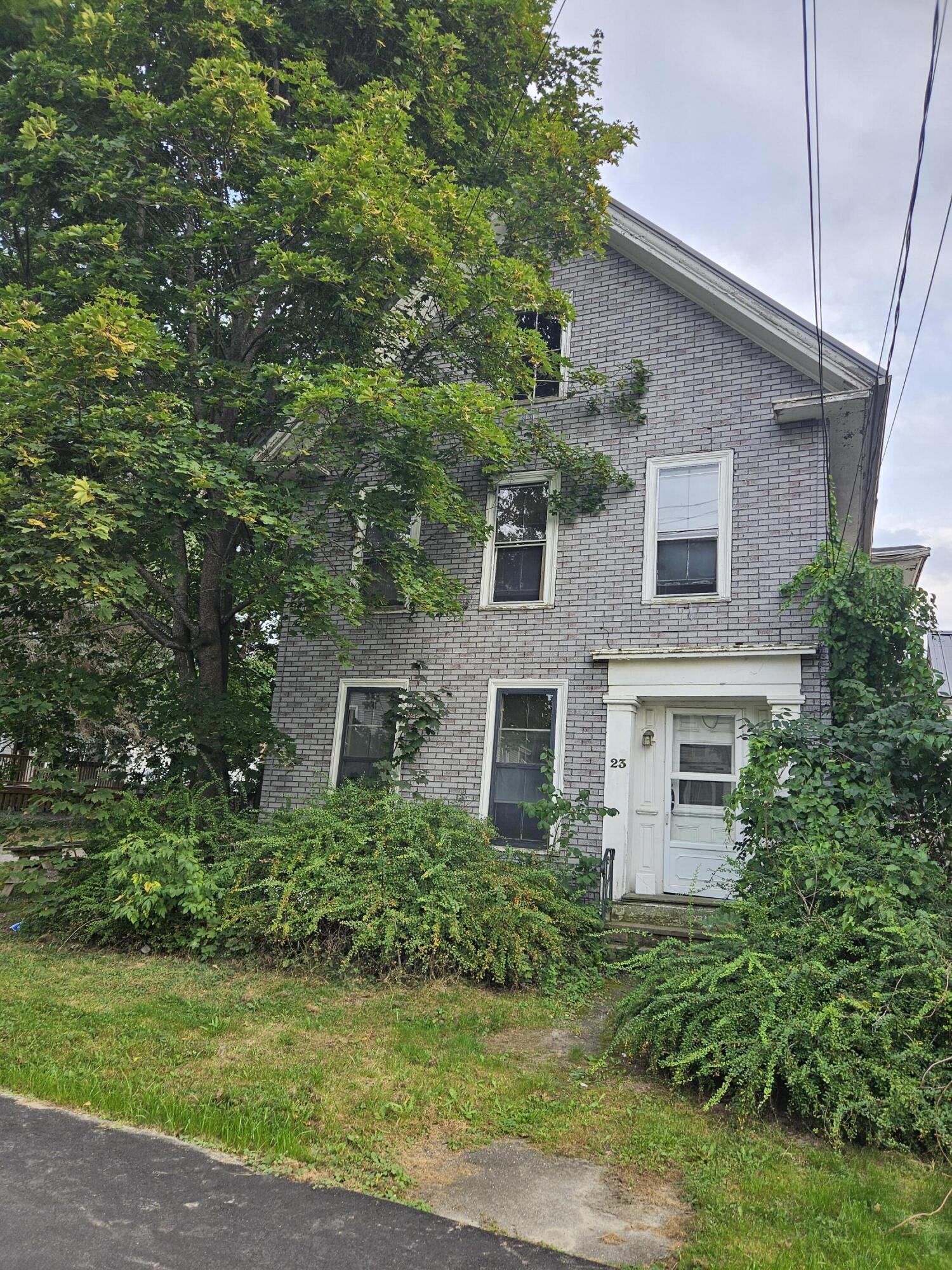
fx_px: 843
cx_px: 476
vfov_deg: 73.9
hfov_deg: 58.9
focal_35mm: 23
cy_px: 635
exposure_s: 1/290
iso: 25
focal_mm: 5.4
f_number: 1.8
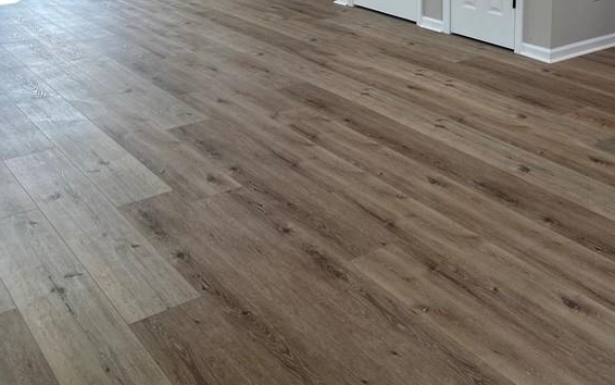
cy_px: -15
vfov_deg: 26.3
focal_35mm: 46
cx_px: 396
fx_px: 771
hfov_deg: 43.0
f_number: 1.78
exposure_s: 1/169
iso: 80
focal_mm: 6.86
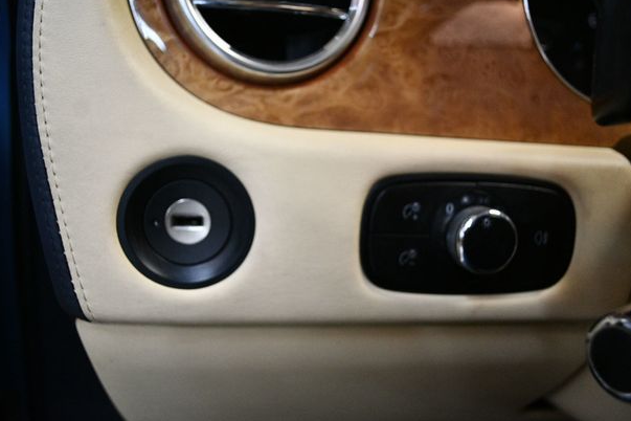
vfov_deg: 37.9
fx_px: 613
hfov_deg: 54.4
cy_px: 210
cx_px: 312
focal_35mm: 35
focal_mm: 22
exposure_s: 1/125
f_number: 3.8
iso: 2500
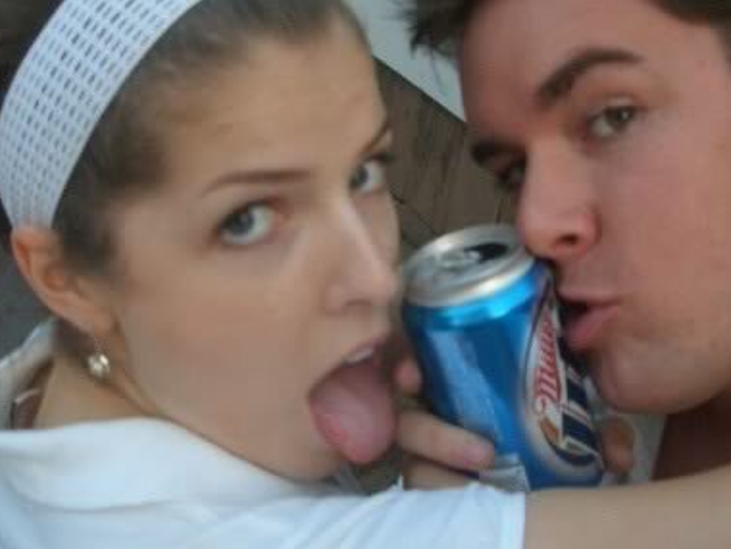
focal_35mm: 59
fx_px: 1246
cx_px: 310
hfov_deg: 32.6
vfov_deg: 24.8
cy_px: 275
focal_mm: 5.8
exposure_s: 1/100
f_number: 2.6
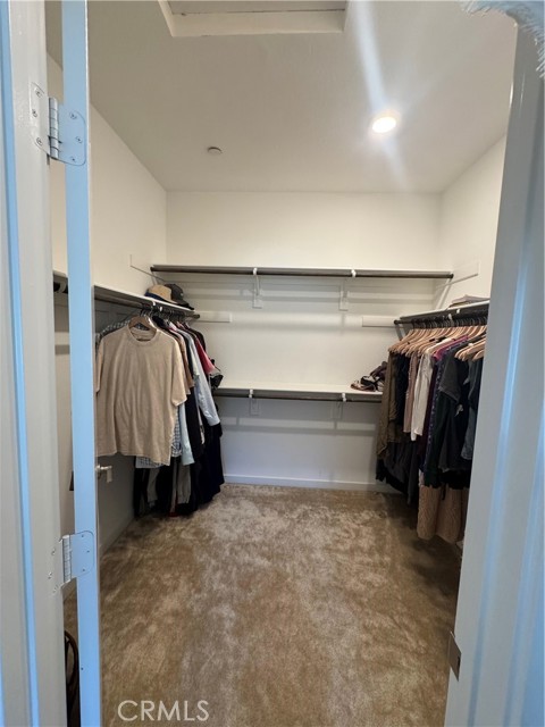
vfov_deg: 102.1
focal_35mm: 14
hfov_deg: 85.7
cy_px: 364
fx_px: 294
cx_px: 272
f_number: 2.2
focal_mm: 2.22
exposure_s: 1/120
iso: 320
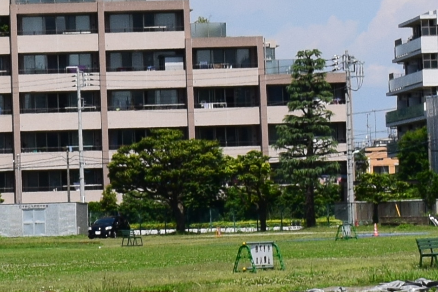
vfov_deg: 6.0
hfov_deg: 8.9
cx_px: -15
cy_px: -87
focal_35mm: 229
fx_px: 2786
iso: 250
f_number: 11
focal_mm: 24
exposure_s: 1/500
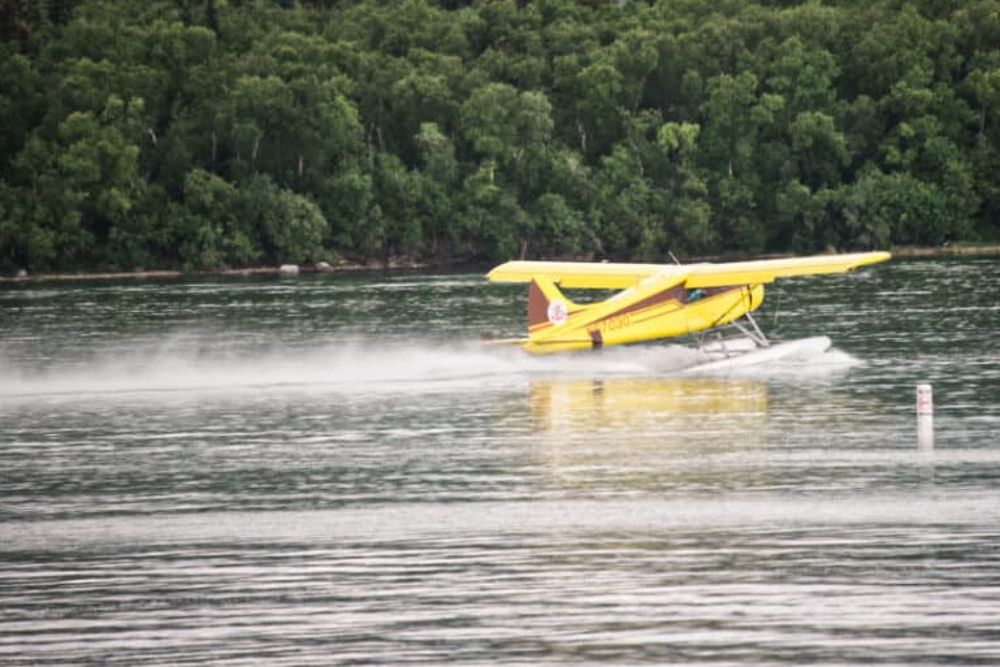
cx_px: 628
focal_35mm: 741
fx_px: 20586
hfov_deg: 2.8
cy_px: 239
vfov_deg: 1.9
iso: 800
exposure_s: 1/640
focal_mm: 500
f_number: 6.3
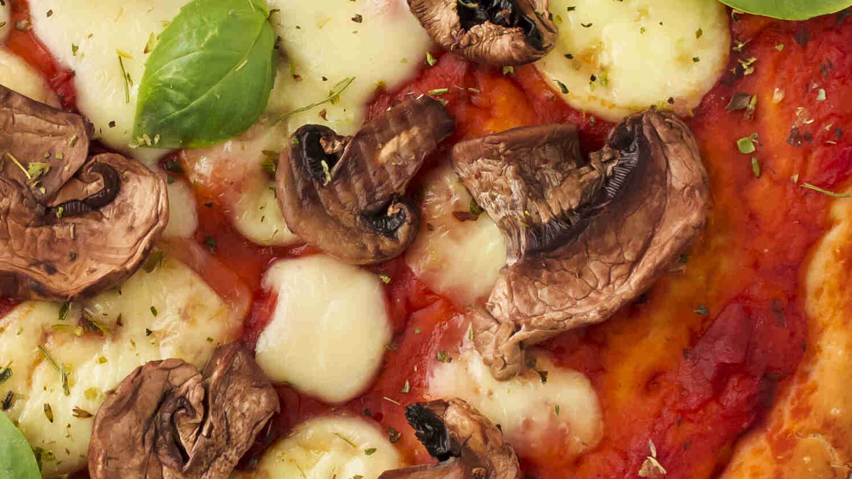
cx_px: 122
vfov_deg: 5.5
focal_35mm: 222
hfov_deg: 9.7
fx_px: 5018
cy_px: -9
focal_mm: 35
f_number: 4.5
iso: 500
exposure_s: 1/80
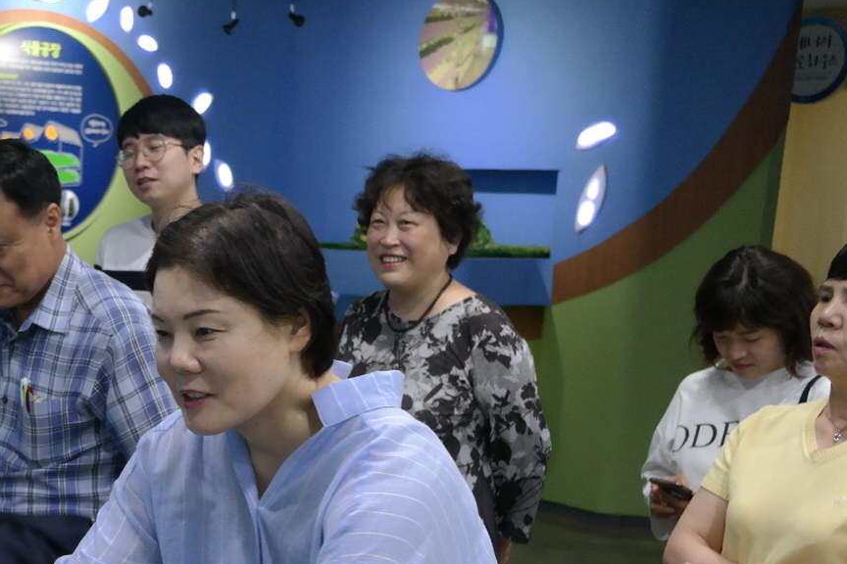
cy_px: 475
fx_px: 1412
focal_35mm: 60
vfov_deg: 22.2
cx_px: 79
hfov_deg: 31.8
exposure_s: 1/40
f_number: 3.5
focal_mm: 20
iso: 800
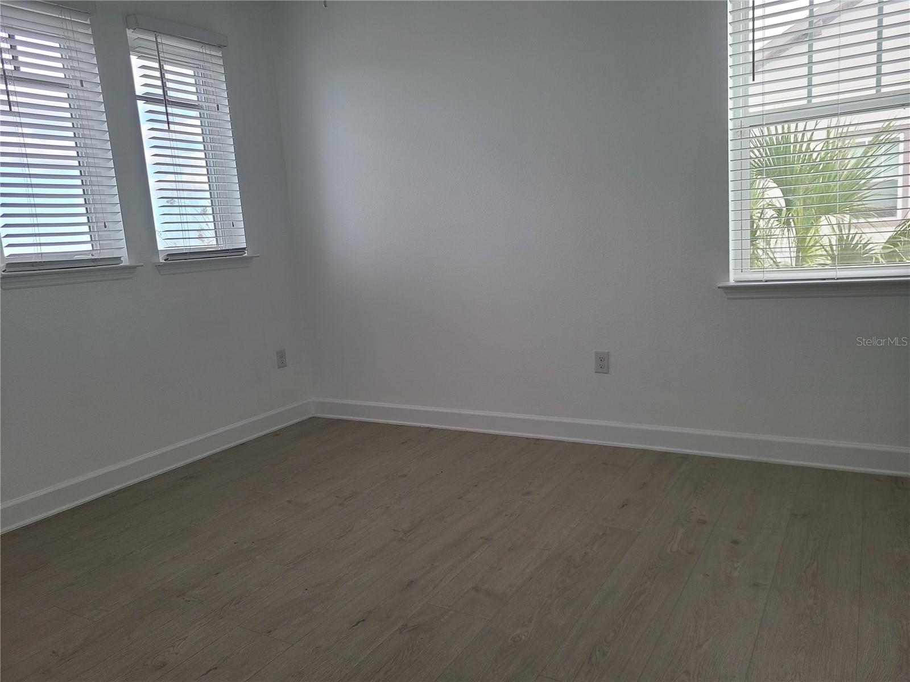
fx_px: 683
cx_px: 455
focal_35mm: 26
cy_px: 341
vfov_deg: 53.1
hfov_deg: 67.3
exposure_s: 1/120
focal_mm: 5.4
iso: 64
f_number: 1.8
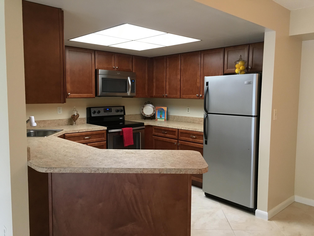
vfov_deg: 48.2
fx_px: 263
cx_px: 157
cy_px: 118
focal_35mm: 29
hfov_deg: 61.7
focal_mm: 4.15
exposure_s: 1/30
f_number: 2.2
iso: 160
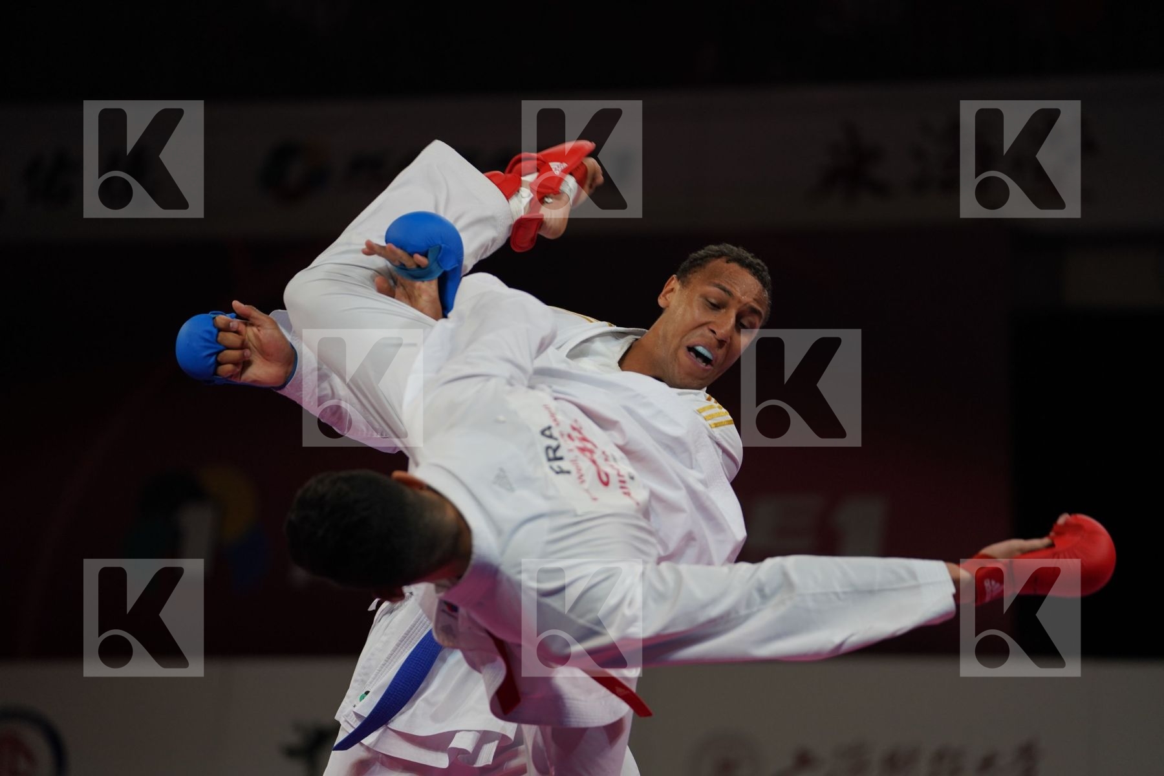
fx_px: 5399
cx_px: 582
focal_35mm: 167
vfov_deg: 8.2
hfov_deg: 12.3
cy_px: 388
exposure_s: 1/1000
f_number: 2.8
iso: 1000
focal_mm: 167
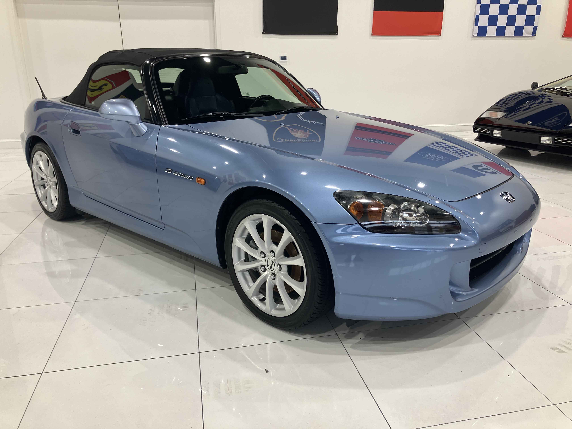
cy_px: 214
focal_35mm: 28
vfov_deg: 49.7
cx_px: 286
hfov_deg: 63.4
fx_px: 463
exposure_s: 1/120
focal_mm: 3.99
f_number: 1.8
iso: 40
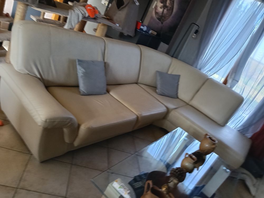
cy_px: 99
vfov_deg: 51.4
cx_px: 132
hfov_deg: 65.3
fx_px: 206
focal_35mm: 27
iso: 320
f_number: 1.8
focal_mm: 3.98
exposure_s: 1/33.3
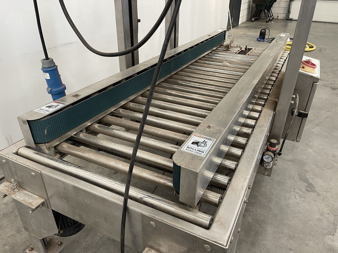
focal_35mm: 25
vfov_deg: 54.9
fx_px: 244
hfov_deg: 69.4
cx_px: 169
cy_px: 126
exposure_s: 1/68
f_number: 1.6
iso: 125
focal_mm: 5.1
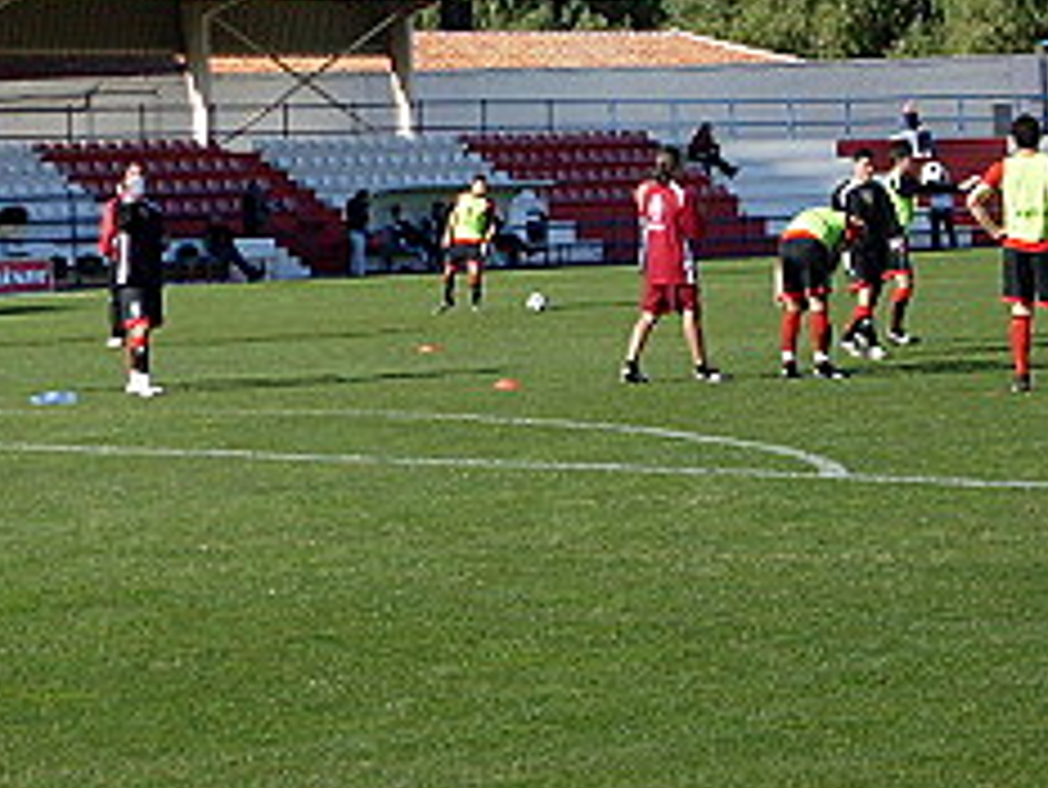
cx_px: -207
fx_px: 5543
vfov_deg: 8.1
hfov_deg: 10.6
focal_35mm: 183
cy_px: 162
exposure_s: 1/1000
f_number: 3.7
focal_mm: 11.7
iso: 80
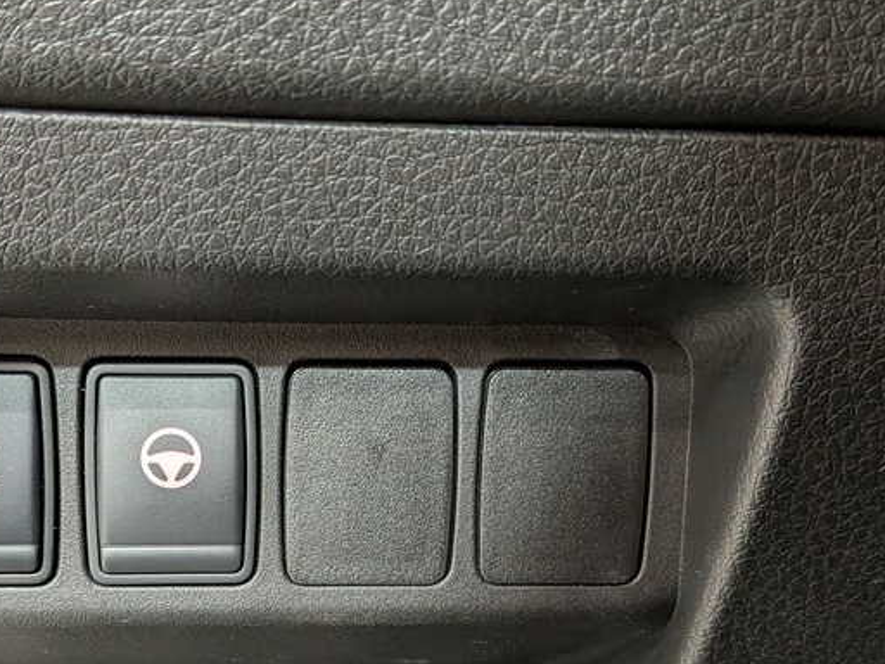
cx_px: 252
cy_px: 501
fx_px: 1227
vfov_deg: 29.8
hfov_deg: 38.9
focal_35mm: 48
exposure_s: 1/25.2
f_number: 1.7
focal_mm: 4.53
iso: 31
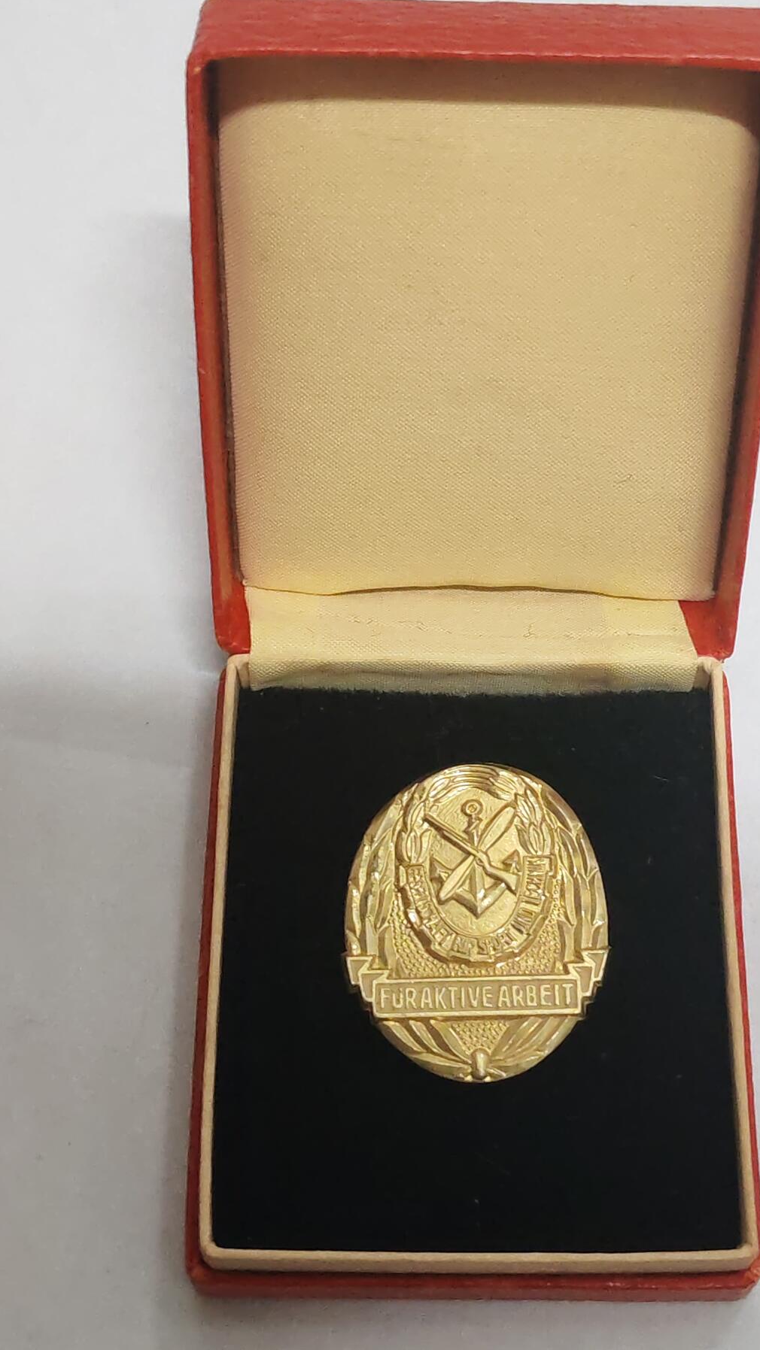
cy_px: 674
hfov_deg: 20.4
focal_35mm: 59
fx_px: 2113
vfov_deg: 35.4
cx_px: 471
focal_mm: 5.52
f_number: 1.95
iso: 1250
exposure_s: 1/50
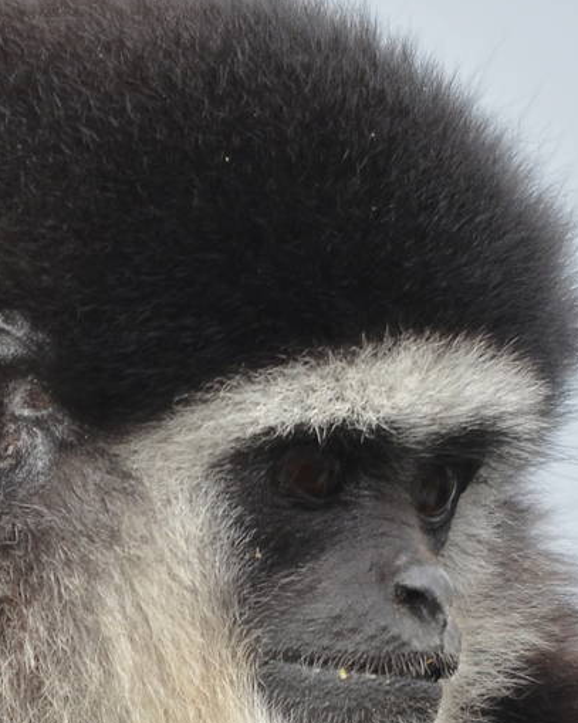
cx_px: 133
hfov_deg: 0.7
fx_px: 47271
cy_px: 720
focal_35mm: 2210
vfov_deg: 0.9
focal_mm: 500
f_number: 6.3
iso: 400
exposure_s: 1/250
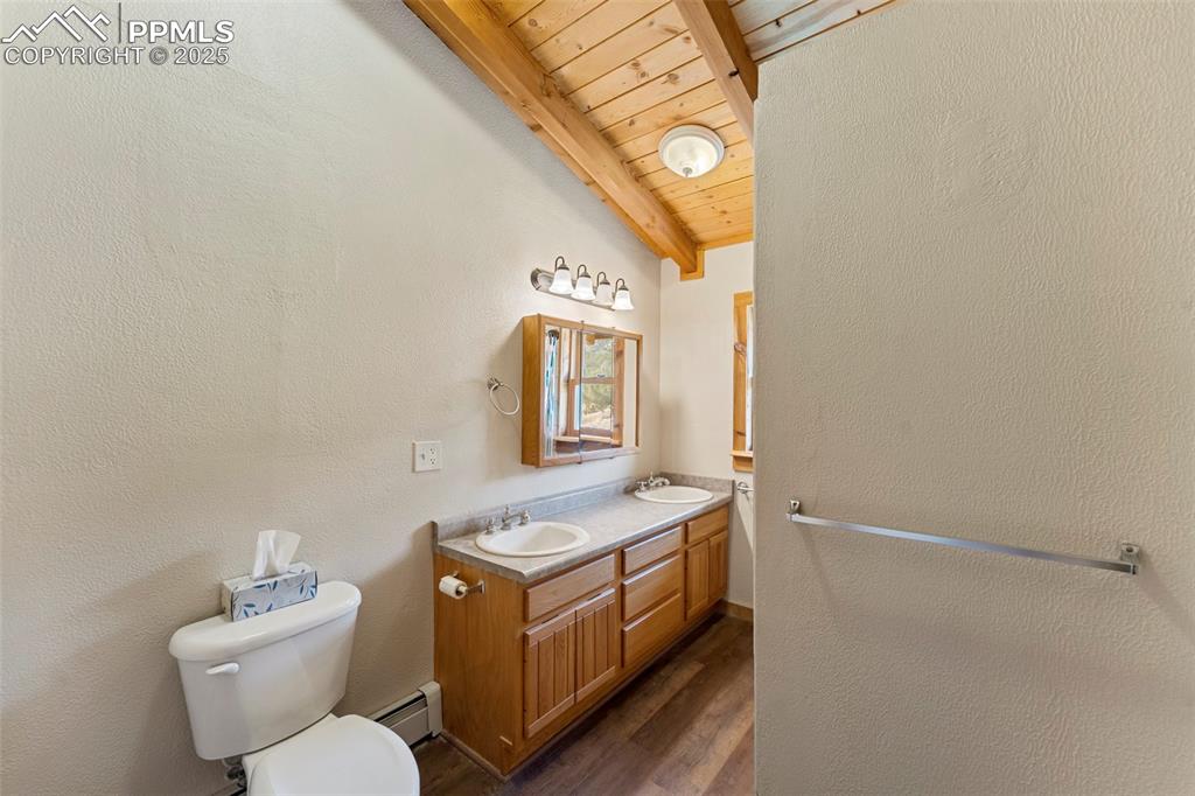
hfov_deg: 101.5
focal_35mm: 15
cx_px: 598
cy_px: 398
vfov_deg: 78.4
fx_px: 488
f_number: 8
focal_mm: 14.7
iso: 500
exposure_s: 1/2.5
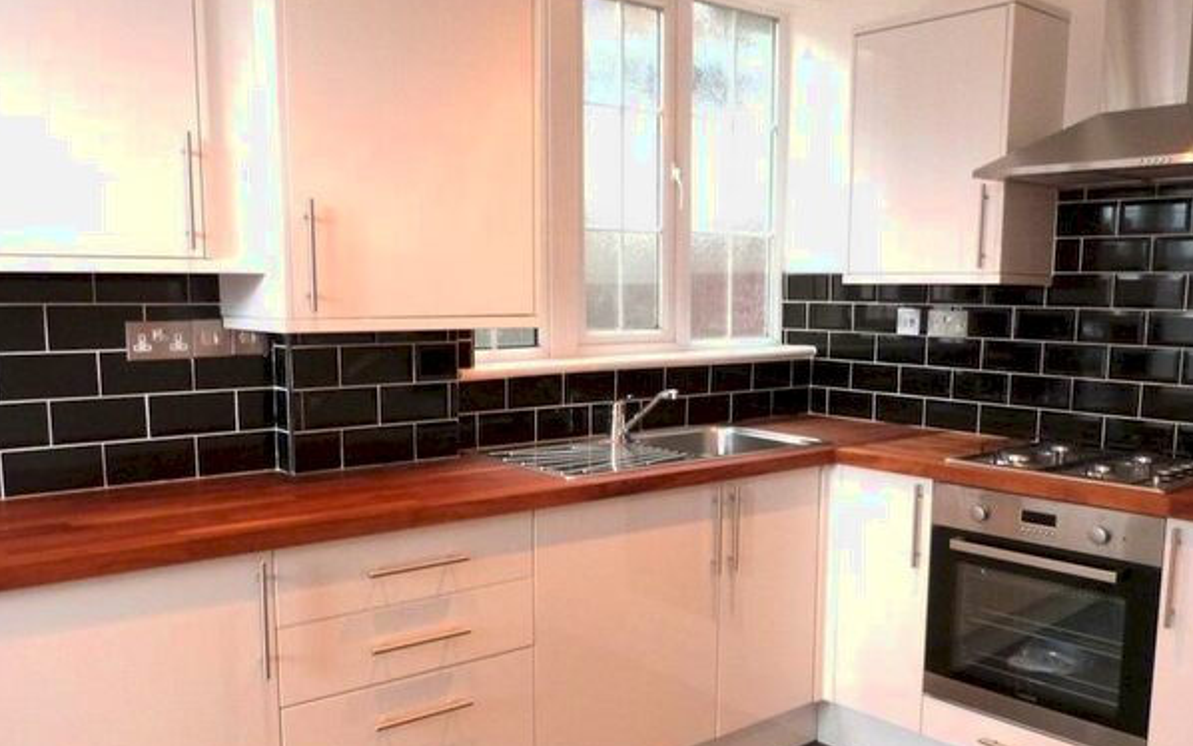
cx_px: 626
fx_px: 1008
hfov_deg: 61.2
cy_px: 436
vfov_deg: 40.5
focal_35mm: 31
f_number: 2.8
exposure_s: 1/30
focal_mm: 4.5
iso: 400
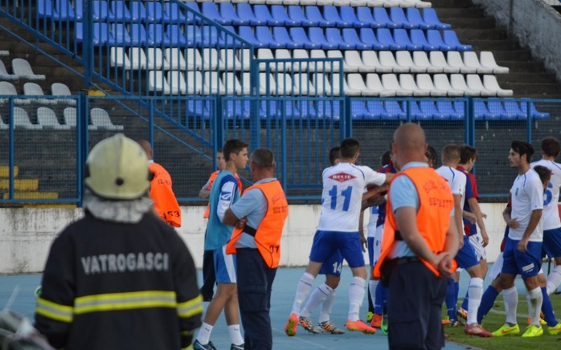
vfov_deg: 3.3
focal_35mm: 394
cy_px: 193
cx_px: 342
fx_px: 6023
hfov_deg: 5.3
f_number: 5.6
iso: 400
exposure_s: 1/125
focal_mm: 200
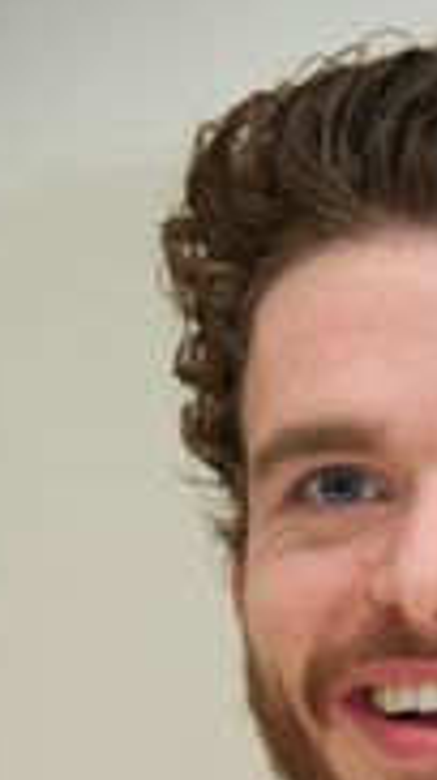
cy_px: 840
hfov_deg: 3.1
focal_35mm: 392
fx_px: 8098
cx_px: 441
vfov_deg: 5.5
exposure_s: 1/60
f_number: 6.3
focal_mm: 170
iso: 640
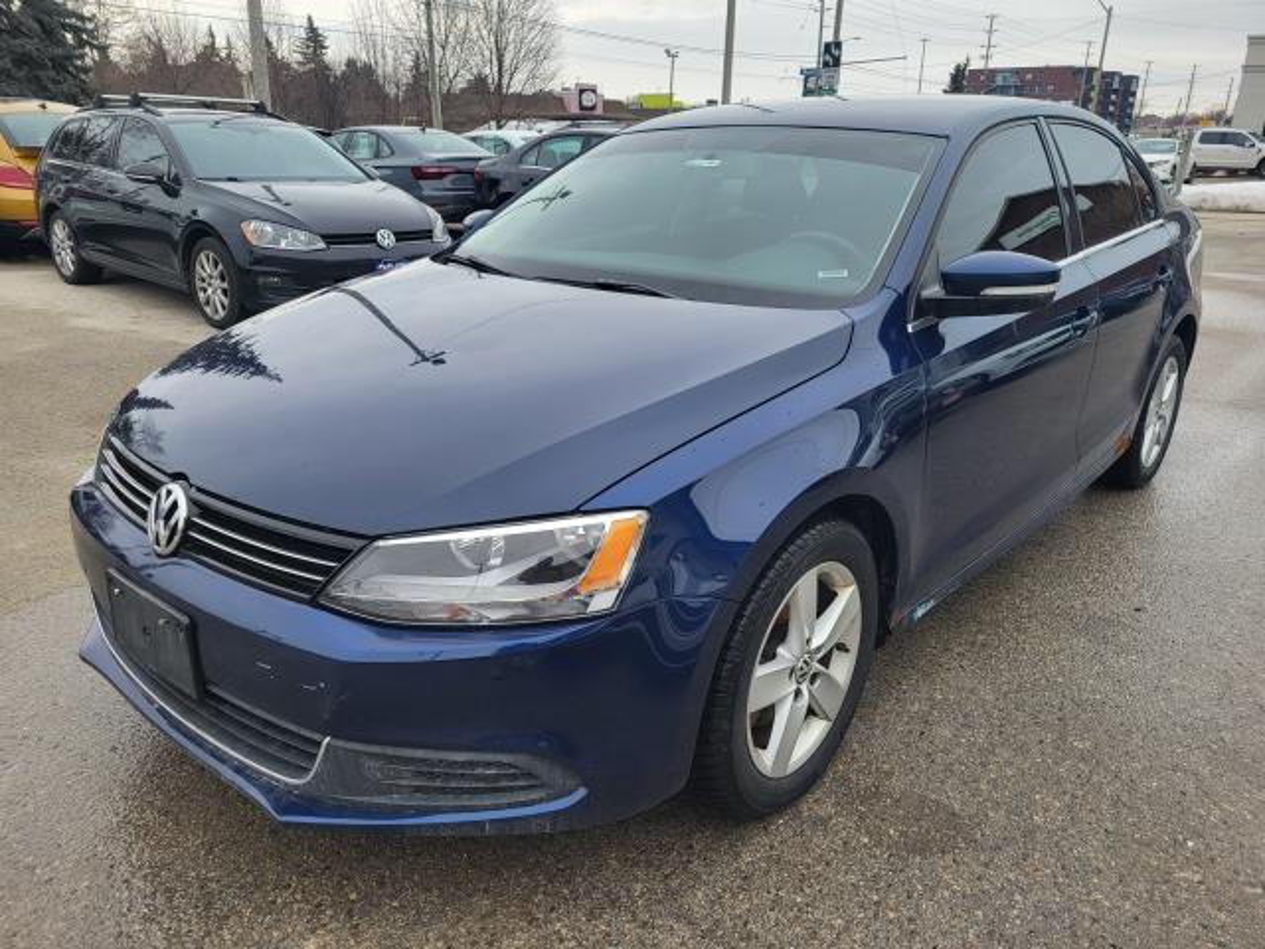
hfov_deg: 67.3
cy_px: 474
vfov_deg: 53.1
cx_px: 632
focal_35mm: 26
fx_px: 950
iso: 40
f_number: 1.8
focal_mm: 5.4
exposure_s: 1/489
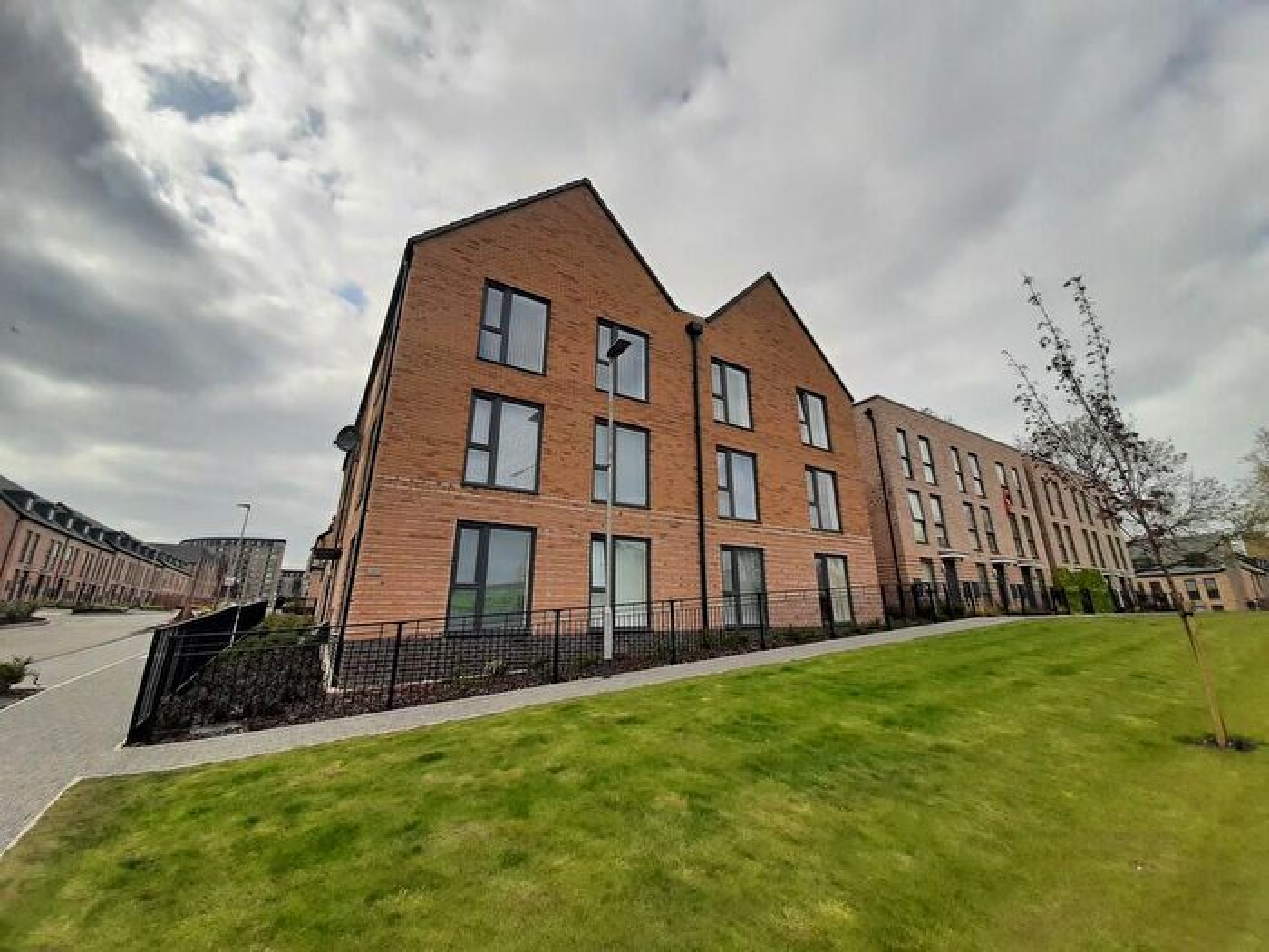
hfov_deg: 106.2
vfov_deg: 89.9
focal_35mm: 13
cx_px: 634
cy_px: 476
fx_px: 477
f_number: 2.2
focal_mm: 1.42
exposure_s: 1/1770
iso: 40
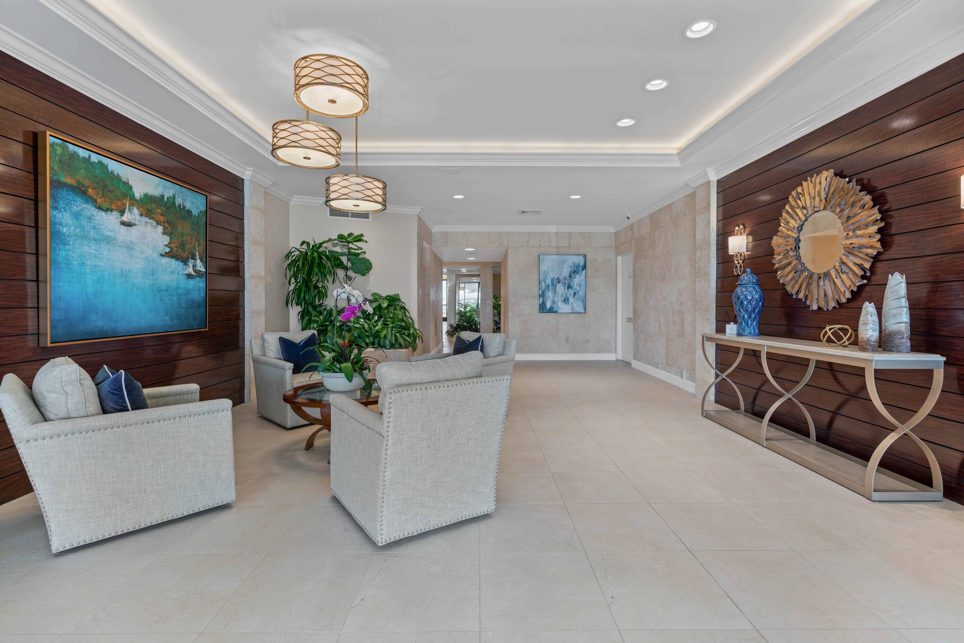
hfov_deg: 96.7
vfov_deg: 73.8
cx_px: 482
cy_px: 322
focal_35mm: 16
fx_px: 428
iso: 100
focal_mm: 16
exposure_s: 1/2.5
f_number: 5.6
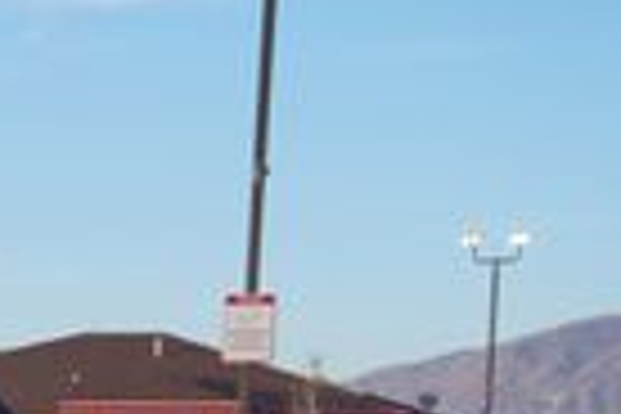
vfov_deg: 7.7
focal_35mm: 167
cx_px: -486
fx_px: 2881
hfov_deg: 11.4
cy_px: 922
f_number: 5.6
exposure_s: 1/100
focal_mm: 24
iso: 100
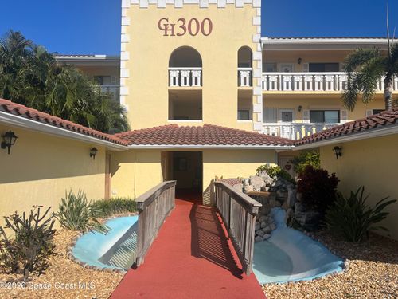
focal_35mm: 26
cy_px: 150
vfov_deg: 53.1
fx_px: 299
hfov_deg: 67.3
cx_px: 199
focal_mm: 5.1
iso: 50
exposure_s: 1/7874
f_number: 1.6
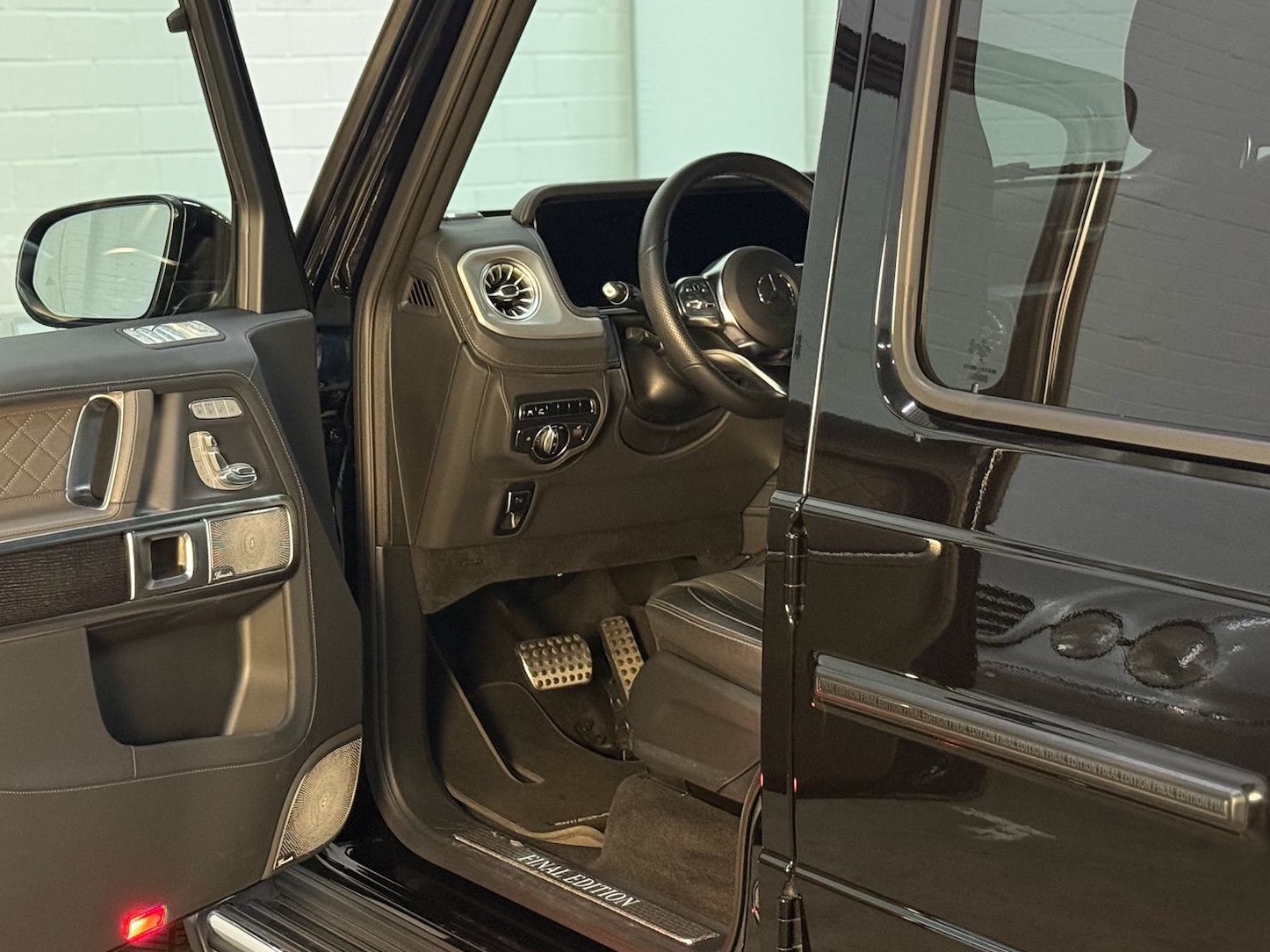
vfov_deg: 21.6
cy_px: 455
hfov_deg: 28.5
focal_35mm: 68
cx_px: 473
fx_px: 2494
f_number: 1.78
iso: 500
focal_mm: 6.76
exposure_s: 1/25
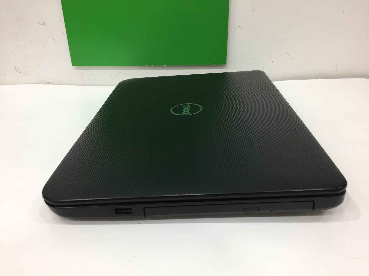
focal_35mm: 29
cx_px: 184
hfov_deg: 61.7
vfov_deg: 48.2
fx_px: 309
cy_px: 138
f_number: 2.2
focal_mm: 4.15
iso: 100
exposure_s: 1/33
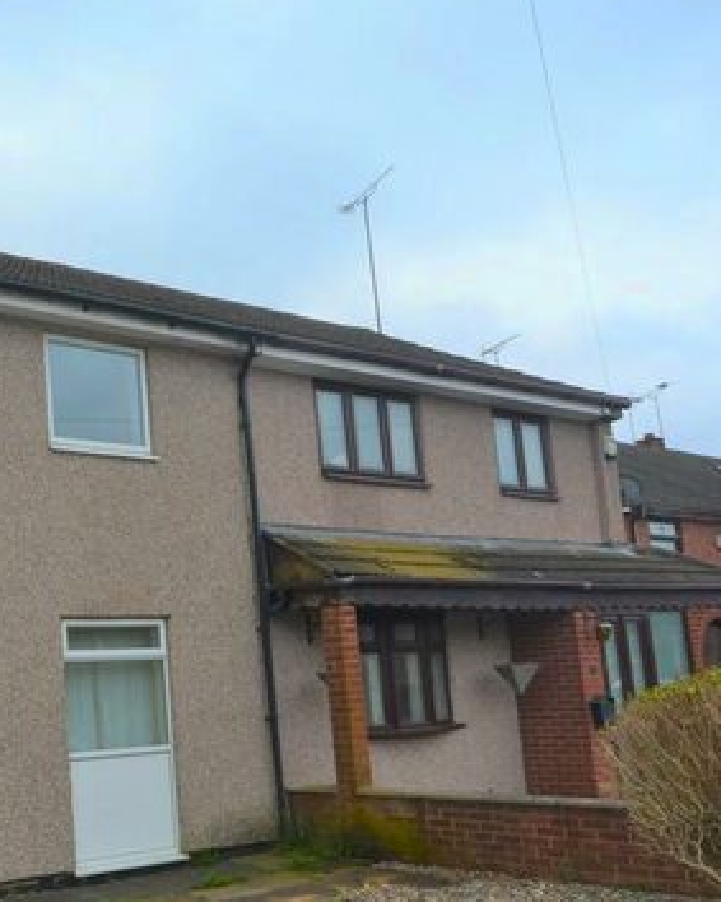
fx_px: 1041
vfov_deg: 46.5
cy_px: 562
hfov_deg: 34.4
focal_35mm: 39
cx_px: -18
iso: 280
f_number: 10
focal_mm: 14
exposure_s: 1/250
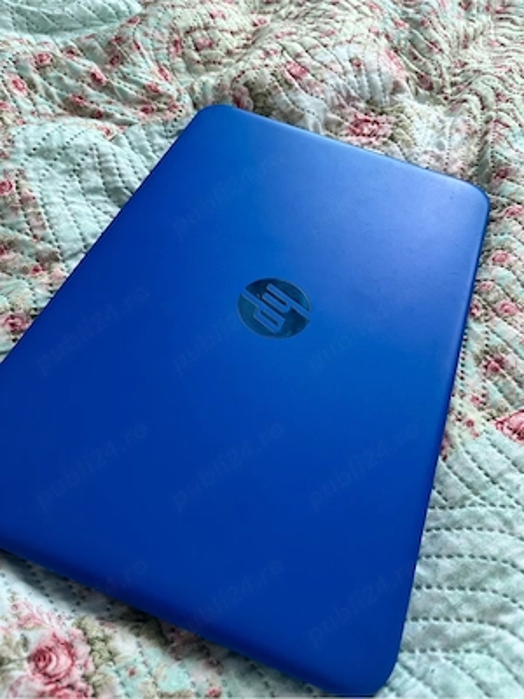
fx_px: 525
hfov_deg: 53.1
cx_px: 262
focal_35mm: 26
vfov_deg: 67.3
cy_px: 350
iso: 125
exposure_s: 1/64
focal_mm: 5.1
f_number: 1.6
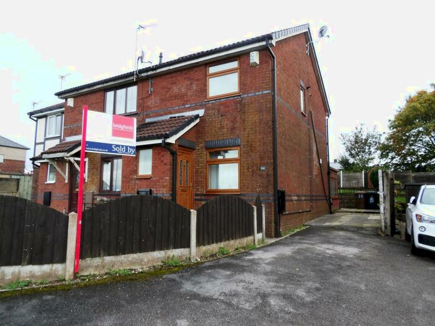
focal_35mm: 24
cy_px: 163
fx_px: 302
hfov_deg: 71.6
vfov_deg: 56.8
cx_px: 218
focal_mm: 4.3
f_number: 2.9
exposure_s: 1/304
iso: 100
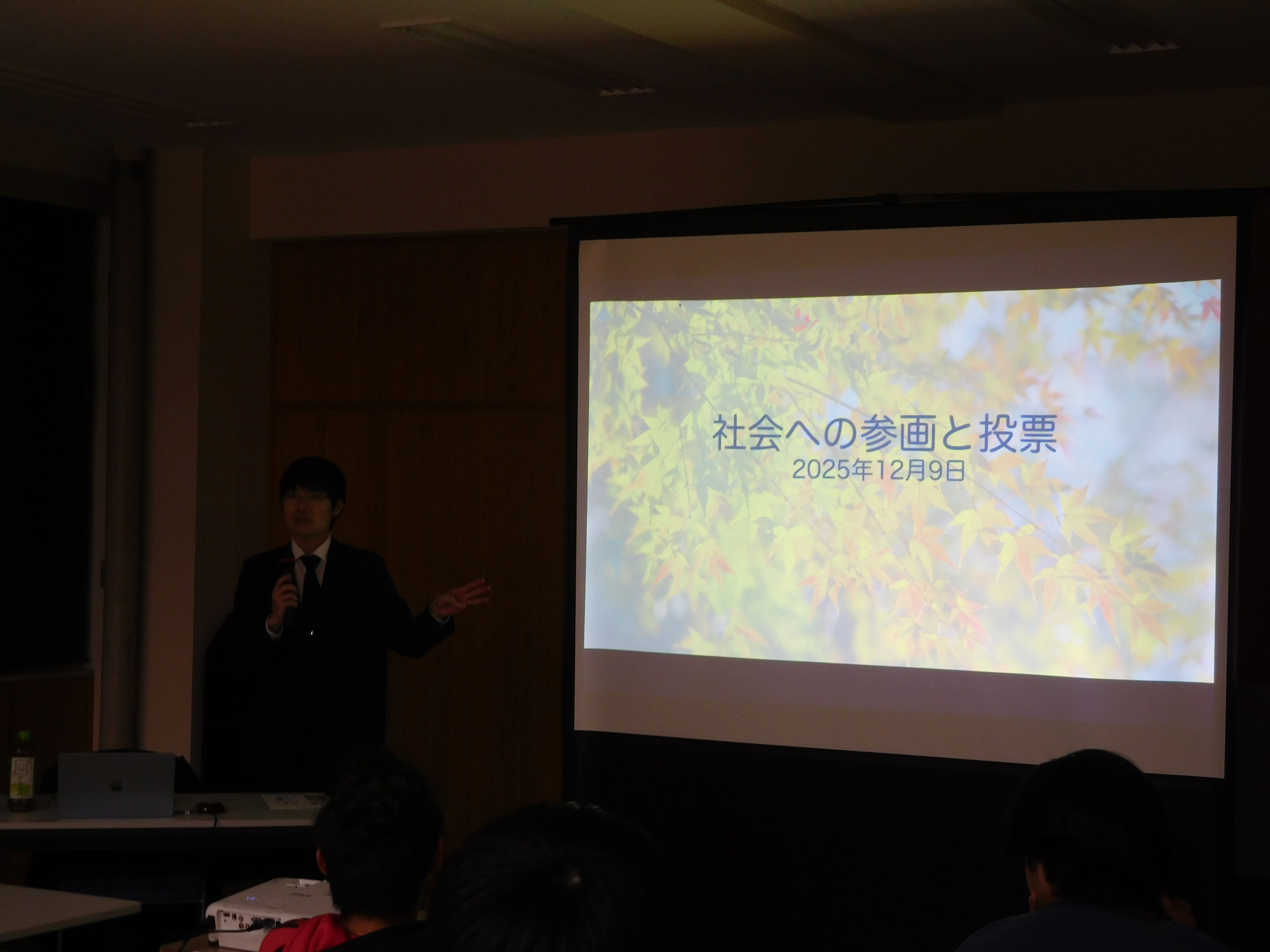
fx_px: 2275
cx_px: 635
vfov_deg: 23.7
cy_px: 476
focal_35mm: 62
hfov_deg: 31.2
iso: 160
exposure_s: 1/30
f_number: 4.4
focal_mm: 11.1
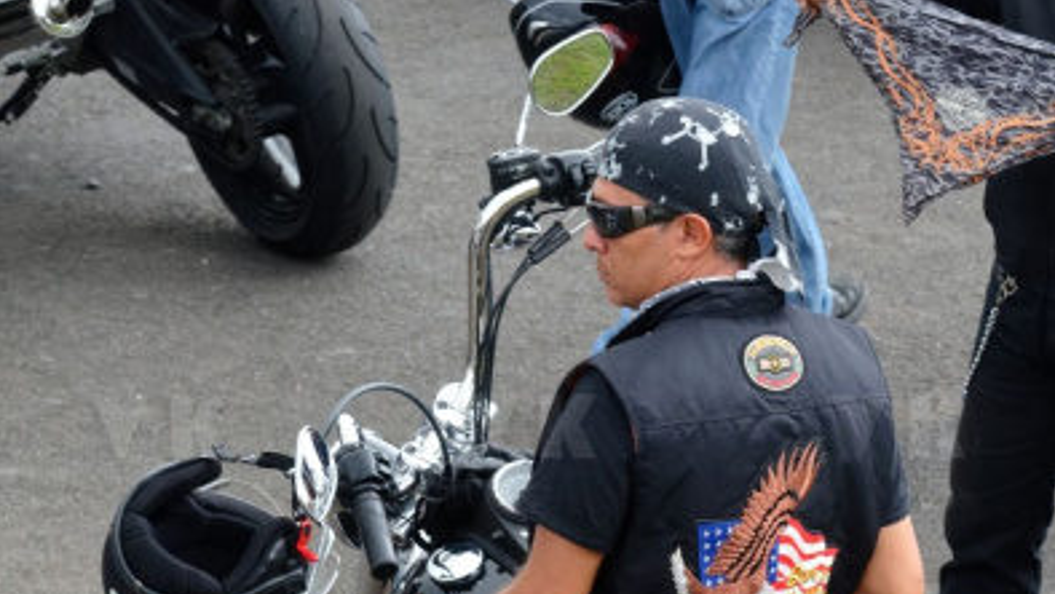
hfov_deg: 6.5
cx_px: 529
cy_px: 795
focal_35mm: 334
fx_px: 9347
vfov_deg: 3.6
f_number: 8
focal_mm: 140
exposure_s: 1/320
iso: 200
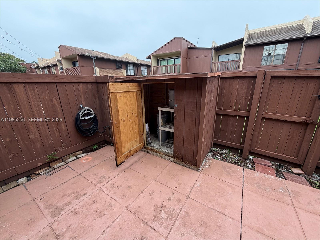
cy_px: 120
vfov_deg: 85.7
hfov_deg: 102.1
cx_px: 160
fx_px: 129
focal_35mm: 14
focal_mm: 2.22
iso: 40
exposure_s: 1/206
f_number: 2.2
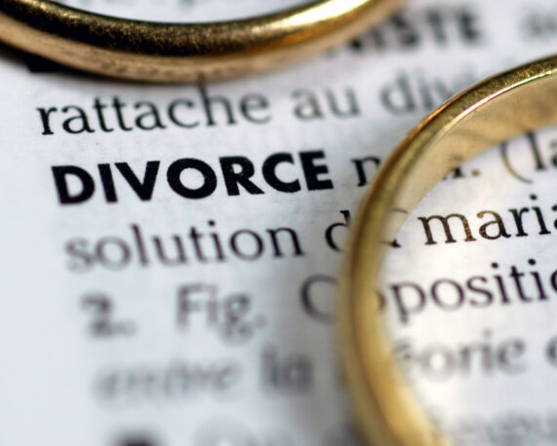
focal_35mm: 151
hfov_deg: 12.8
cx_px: 234
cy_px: 148
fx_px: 2491
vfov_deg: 10.2
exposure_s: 1/50
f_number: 6.3
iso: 100
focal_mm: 60
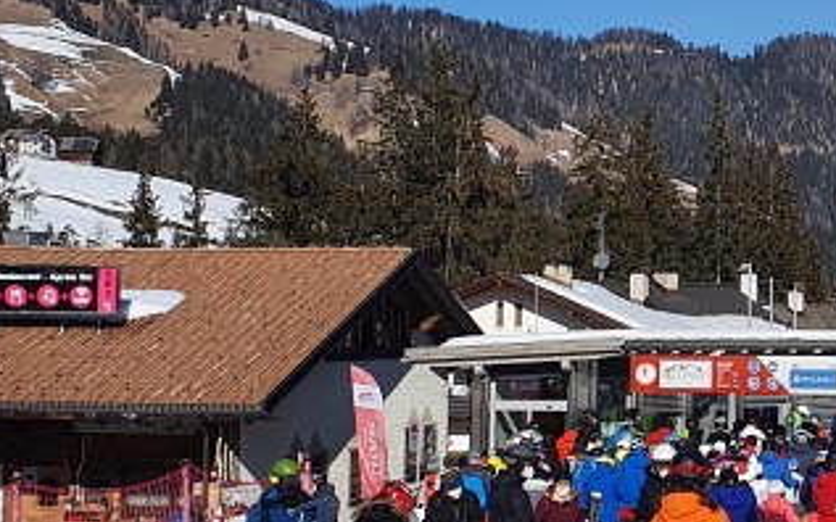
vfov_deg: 14.7
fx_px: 2027
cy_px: 269
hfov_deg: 21.7
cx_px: 986
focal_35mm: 89
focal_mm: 4.32
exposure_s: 1/3648
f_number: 2.4
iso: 50
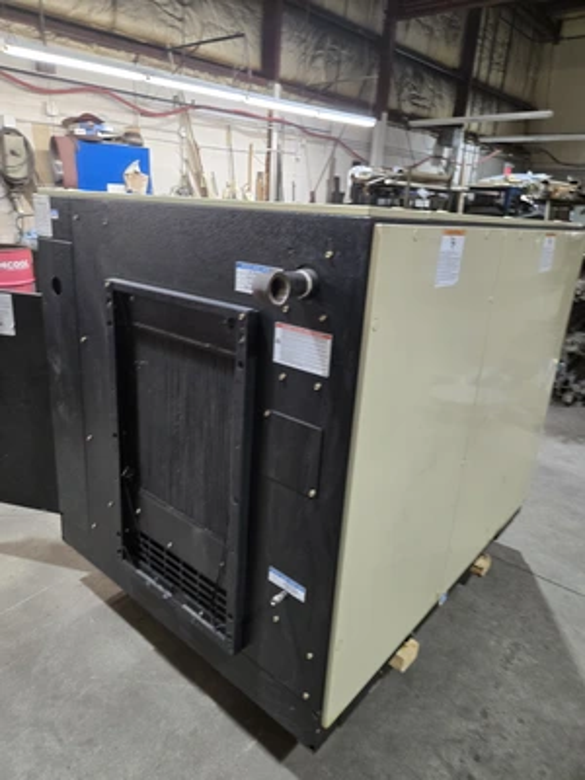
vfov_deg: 73.9
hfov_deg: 58.9
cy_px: 390
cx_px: 292
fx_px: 518
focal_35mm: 23
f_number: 1.8
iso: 160
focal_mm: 5.4
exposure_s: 1/64
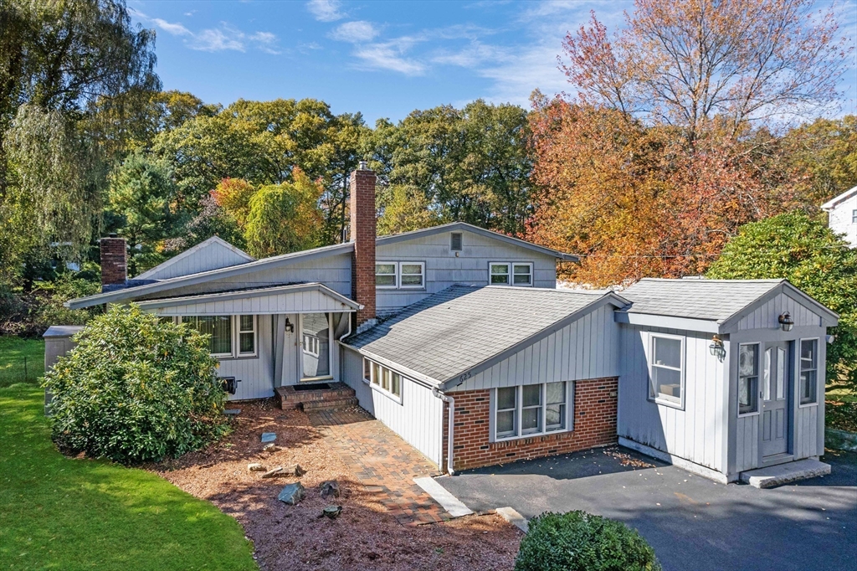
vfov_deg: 57.2
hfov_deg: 78.6
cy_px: 286
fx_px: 524
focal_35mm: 22
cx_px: 428
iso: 100
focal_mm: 8.38
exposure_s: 1/1500
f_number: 2.8
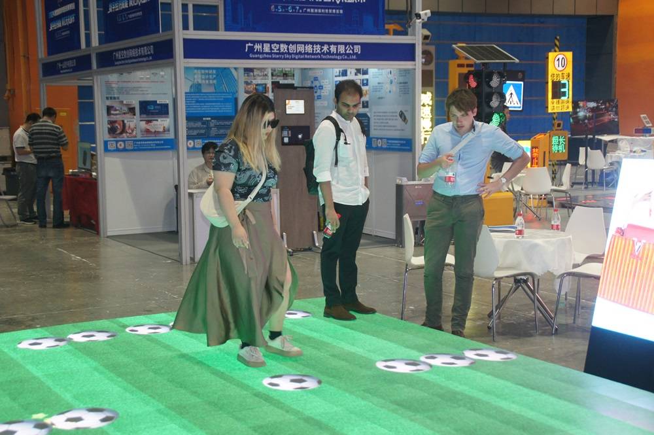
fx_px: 953
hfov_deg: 37.9
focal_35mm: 52
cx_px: 327
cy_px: 218
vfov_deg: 25.7
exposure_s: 1/125
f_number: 4.5
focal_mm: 35
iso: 800
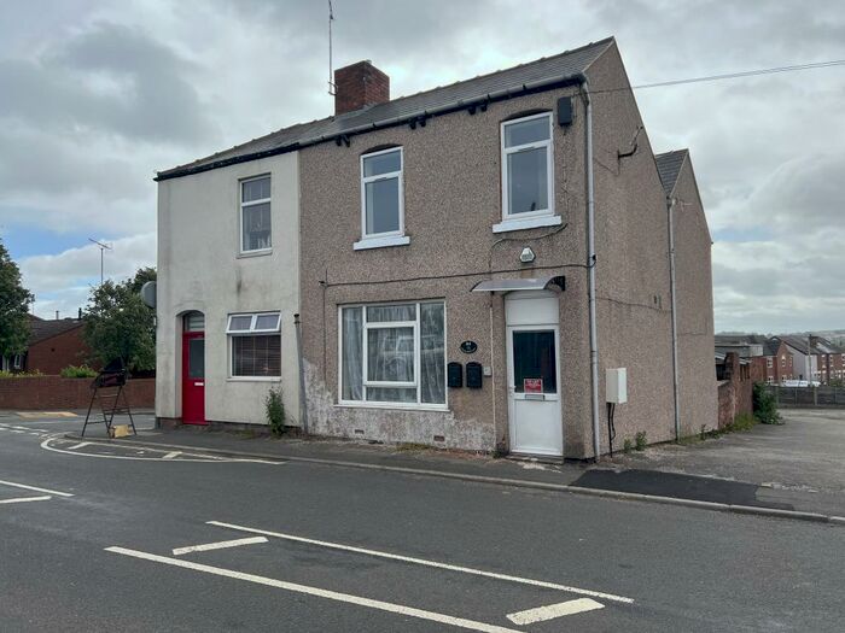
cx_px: 422
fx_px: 635
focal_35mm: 26
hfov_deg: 67.3
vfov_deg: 53.1
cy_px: 316
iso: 50
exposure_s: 1/4831
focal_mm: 5.7
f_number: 1.5
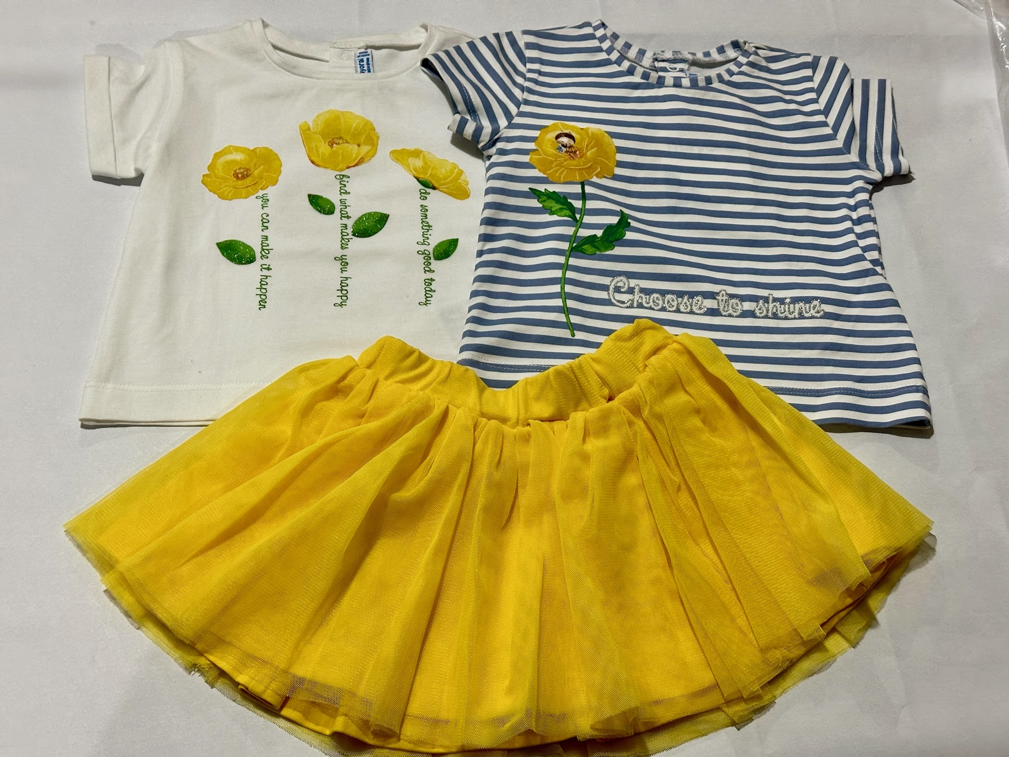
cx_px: 504
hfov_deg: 39.7
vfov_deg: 30.3
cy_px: 378
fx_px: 1399
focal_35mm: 48
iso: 200
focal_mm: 6.86
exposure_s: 1/60
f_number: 1.78
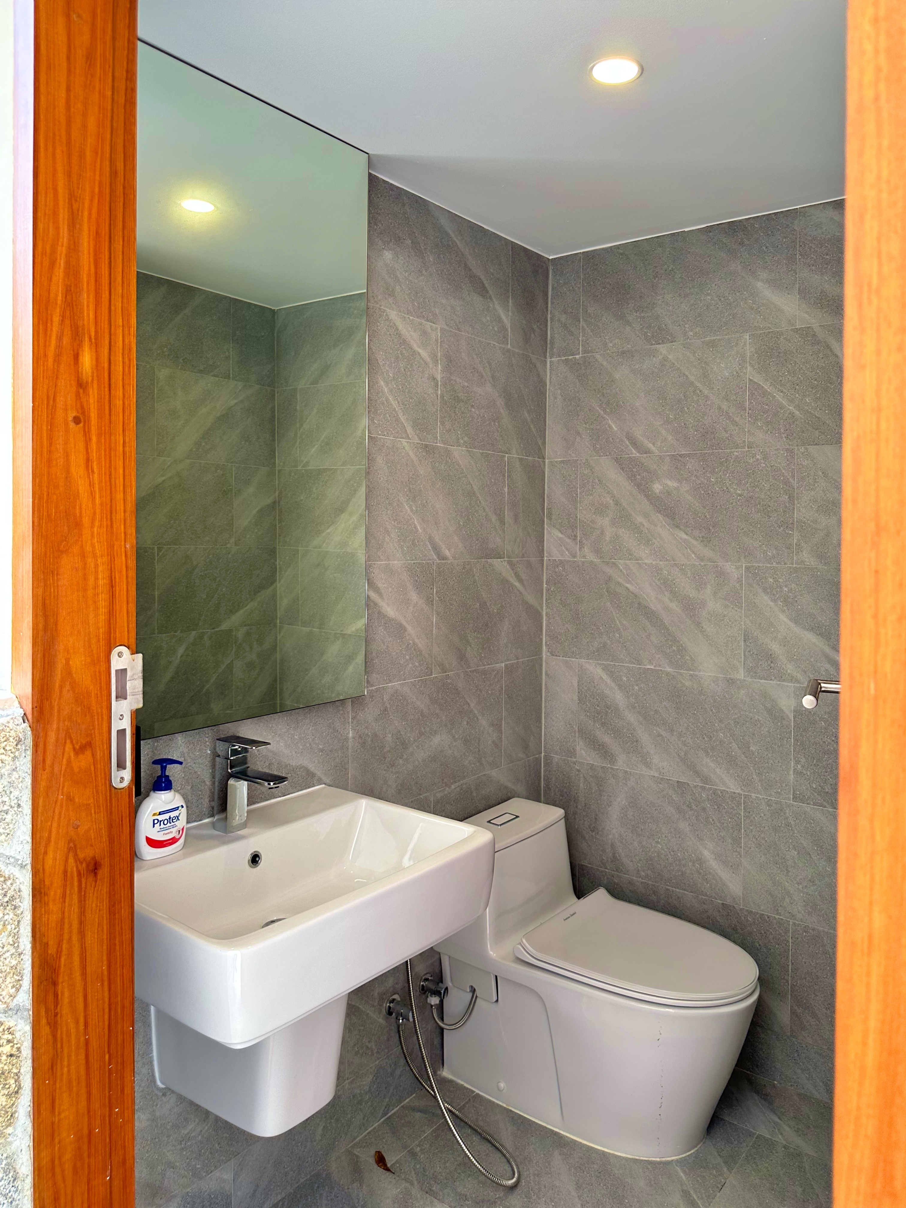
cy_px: 604
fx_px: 838
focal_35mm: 24
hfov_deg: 56.8
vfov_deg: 71.6
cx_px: 453
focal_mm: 6.86
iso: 125
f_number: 1.78
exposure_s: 1/142
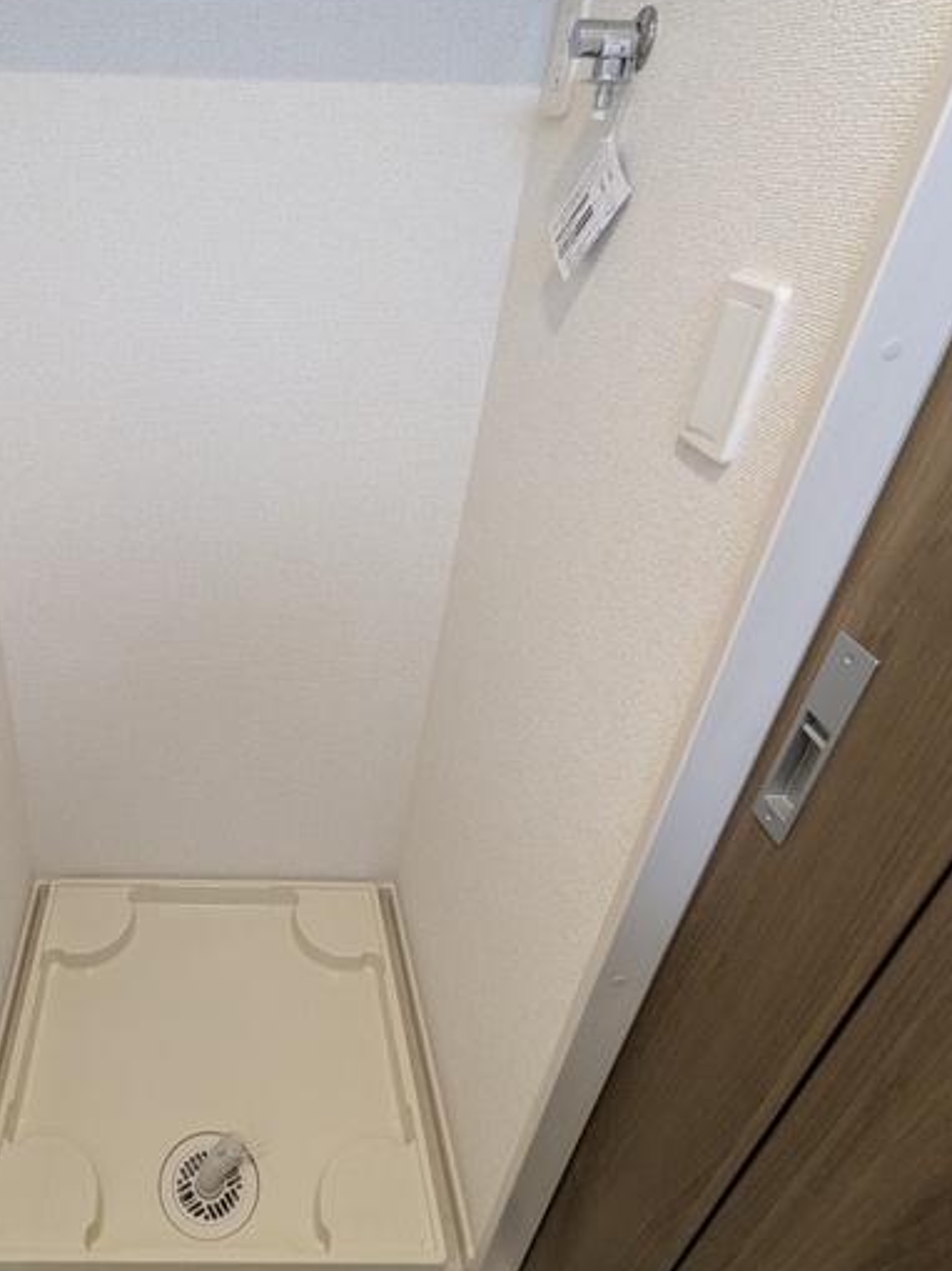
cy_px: 619
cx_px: 234
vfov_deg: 76.4
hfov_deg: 57.8
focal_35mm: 22
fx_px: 807
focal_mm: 2.35
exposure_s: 1/23.8
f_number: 2.2
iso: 121
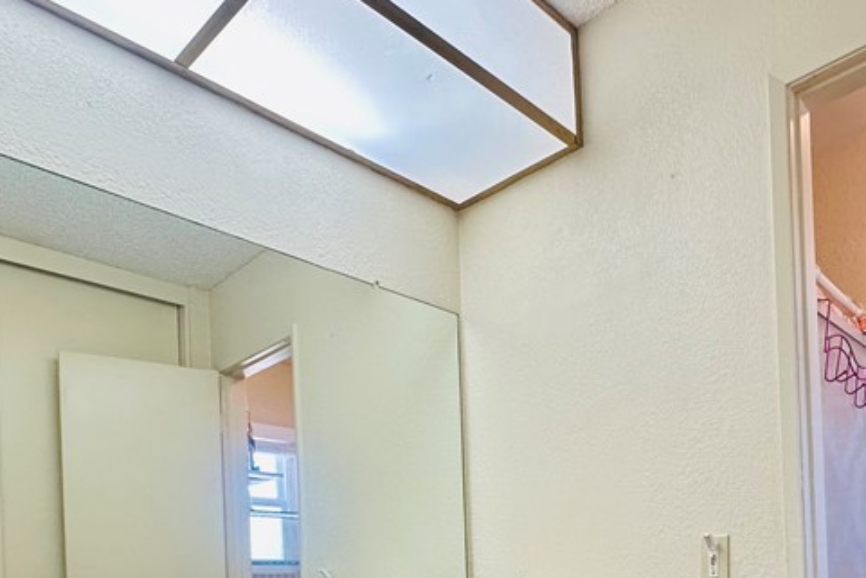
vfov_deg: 37.6
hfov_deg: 59.8
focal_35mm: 31
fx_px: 746
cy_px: 583
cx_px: 513
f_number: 2.2
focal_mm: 2.22
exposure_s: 1/120
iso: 200
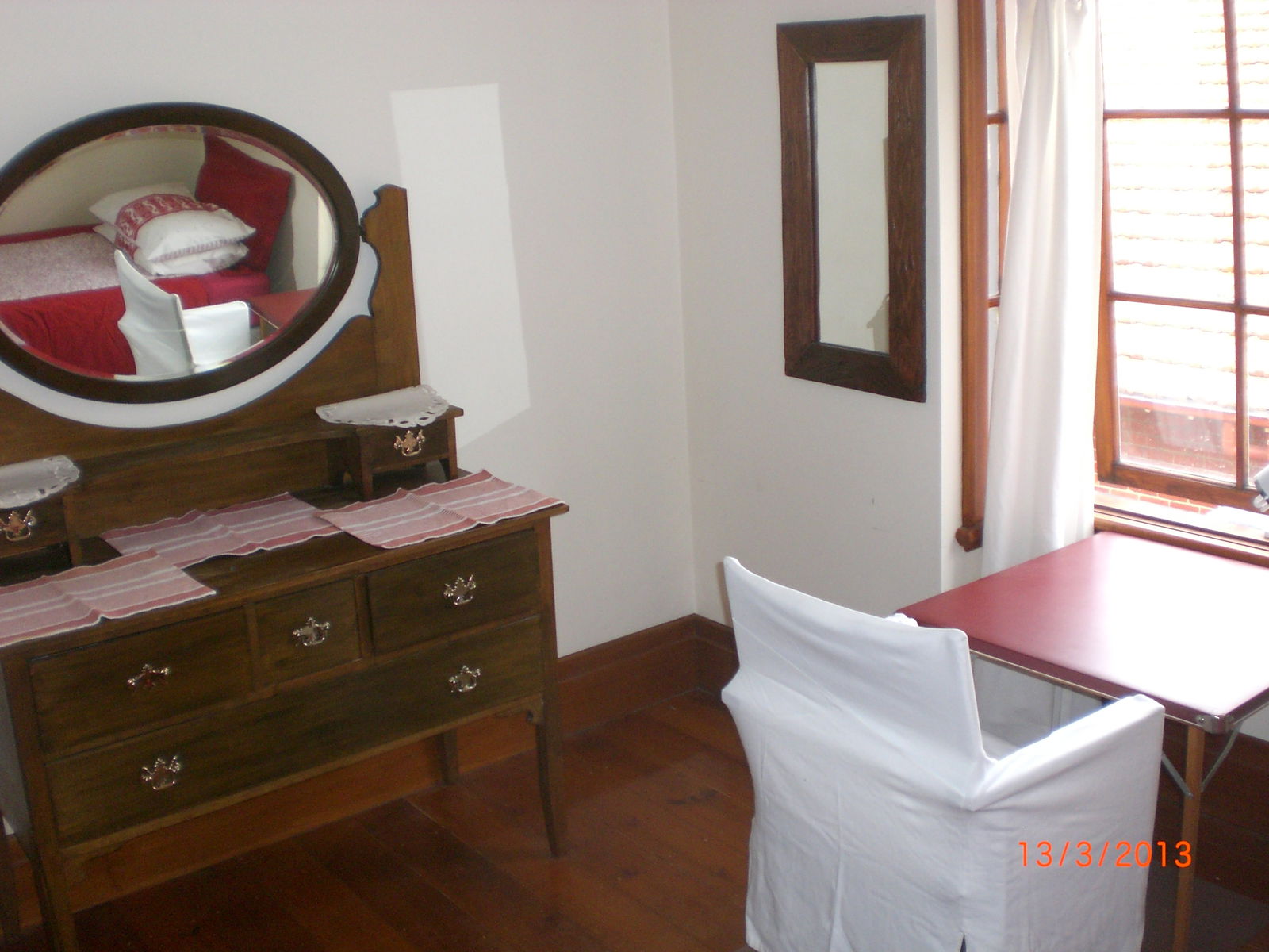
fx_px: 1393
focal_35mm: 38
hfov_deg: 49.0
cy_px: 476
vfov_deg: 37.7
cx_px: 634
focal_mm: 6.3
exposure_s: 1/60
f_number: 3.1
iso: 200
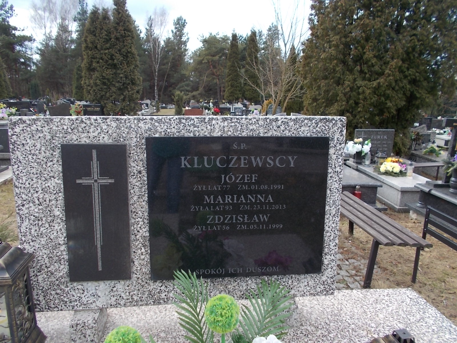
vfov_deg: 53.1
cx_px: 228
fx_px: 343
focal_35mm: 26
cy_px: 172
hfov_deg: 67.3
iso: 80
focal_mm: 4.6
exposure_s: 1/320
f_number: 3.2
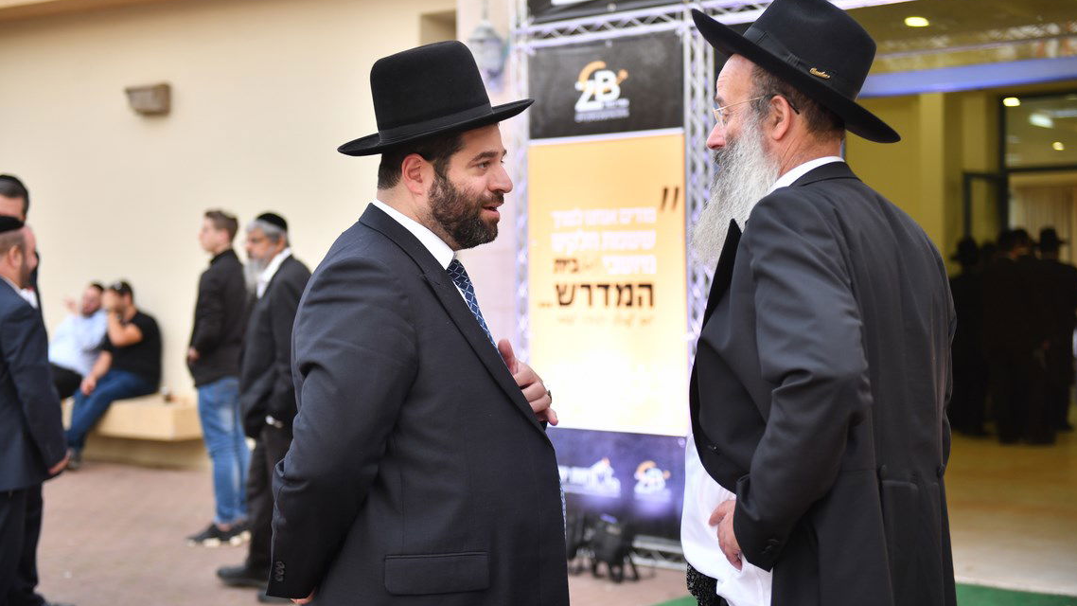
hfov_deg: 39.2
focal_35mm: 53
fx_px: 1513
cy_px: 258
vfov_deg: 22.6
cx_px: 544
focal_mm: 50
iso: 320
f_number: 9
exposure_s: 1/160
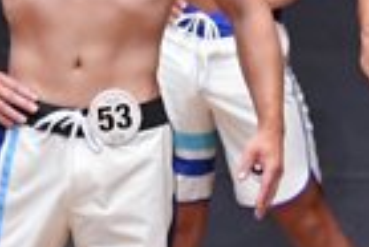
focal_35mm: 1208
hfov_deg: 1.7
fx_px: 12395
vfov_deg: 1.1
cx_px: 12
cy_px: 199
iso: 6400
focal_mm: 145
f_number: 5.6
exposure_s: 1/400
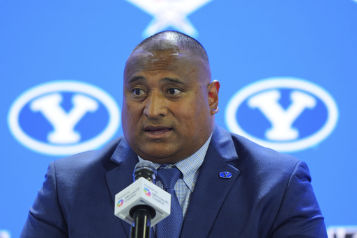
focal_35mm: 600
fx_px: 5953
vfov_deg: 2.3
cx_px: 178
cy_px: 119
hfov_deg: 3.4
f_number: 3.2
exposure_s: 1/250
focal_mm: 400
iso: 500
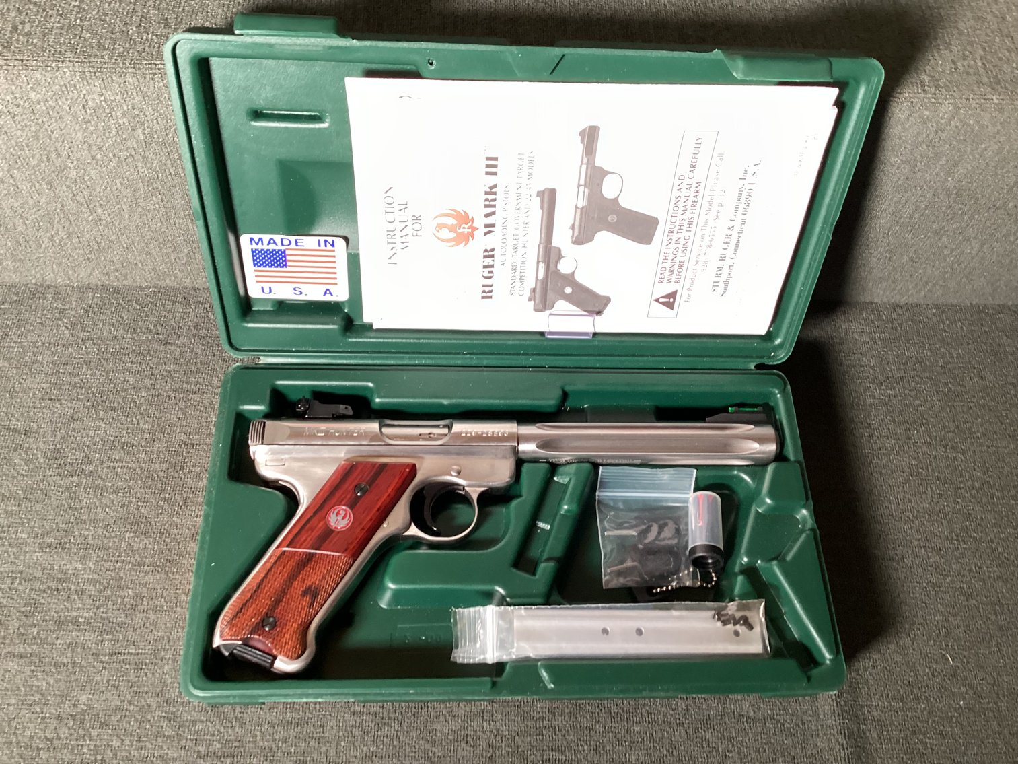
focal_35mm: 31
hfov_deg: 58.3
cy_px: 382
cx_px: 509
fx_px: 912
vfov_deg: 45.4
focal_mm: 3.3
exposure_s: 1/30
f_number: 2.4
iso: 320
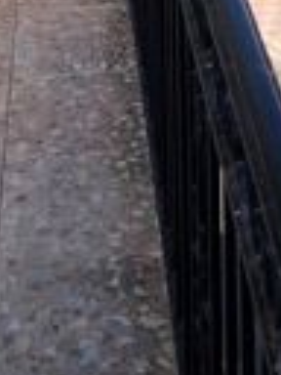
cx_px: 335
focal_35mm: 116
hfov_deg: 12.5
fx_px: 1256
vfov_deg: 14.2
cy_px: -372
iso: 20
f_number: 1.8
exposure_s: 1/1230
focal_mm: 3.99
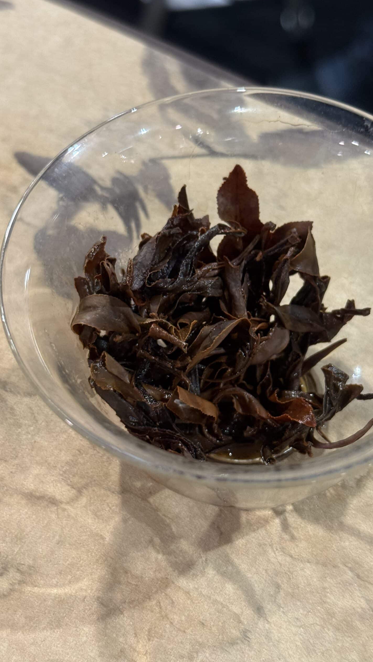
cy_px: 327
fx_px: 932
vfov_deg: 39.2
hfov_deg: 22.6
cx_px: 222
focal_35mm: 53
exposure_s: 1/40
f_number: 1.78
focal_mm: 6.76
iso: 200
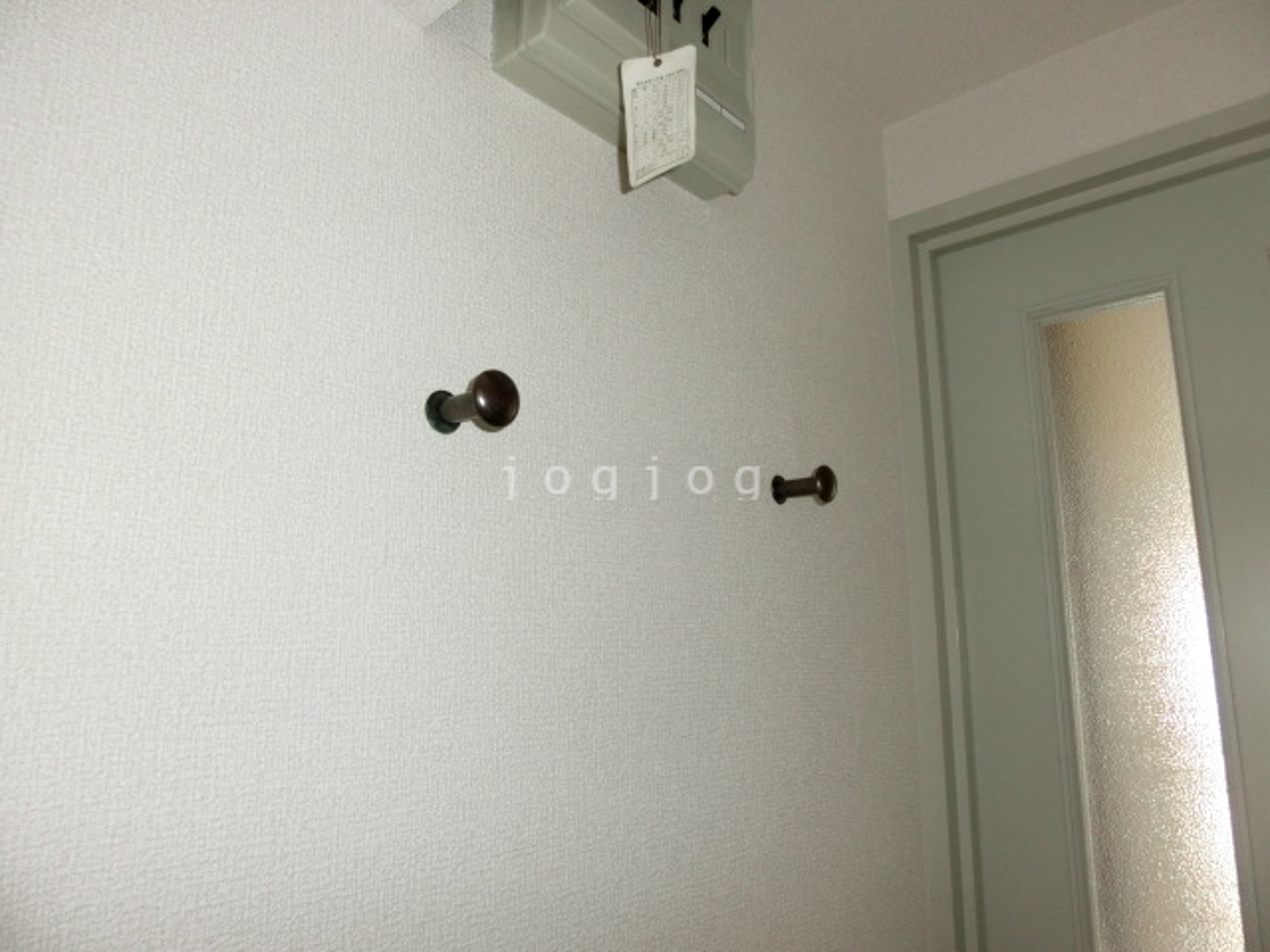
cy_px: 476
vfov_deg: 56.8
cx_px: 635
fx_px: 881
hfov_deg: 71.6
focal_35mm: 24
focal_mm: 4.24
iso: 400
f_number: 3
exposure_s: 1/25
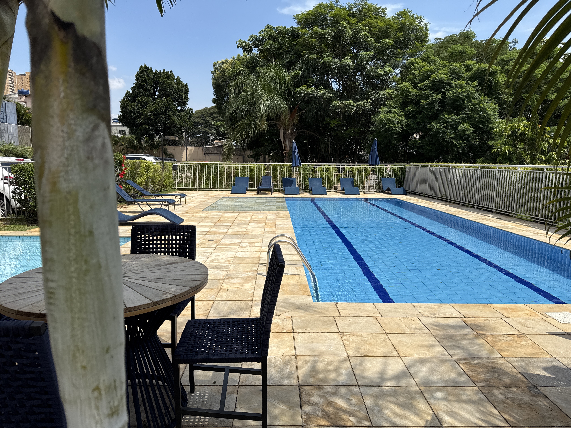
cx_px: 286
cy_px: 214
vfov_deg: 56.8
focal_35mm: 24
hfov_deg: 71.6
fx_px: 396
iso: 80
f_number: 1.78
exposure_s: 1/5319
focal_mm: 6.76
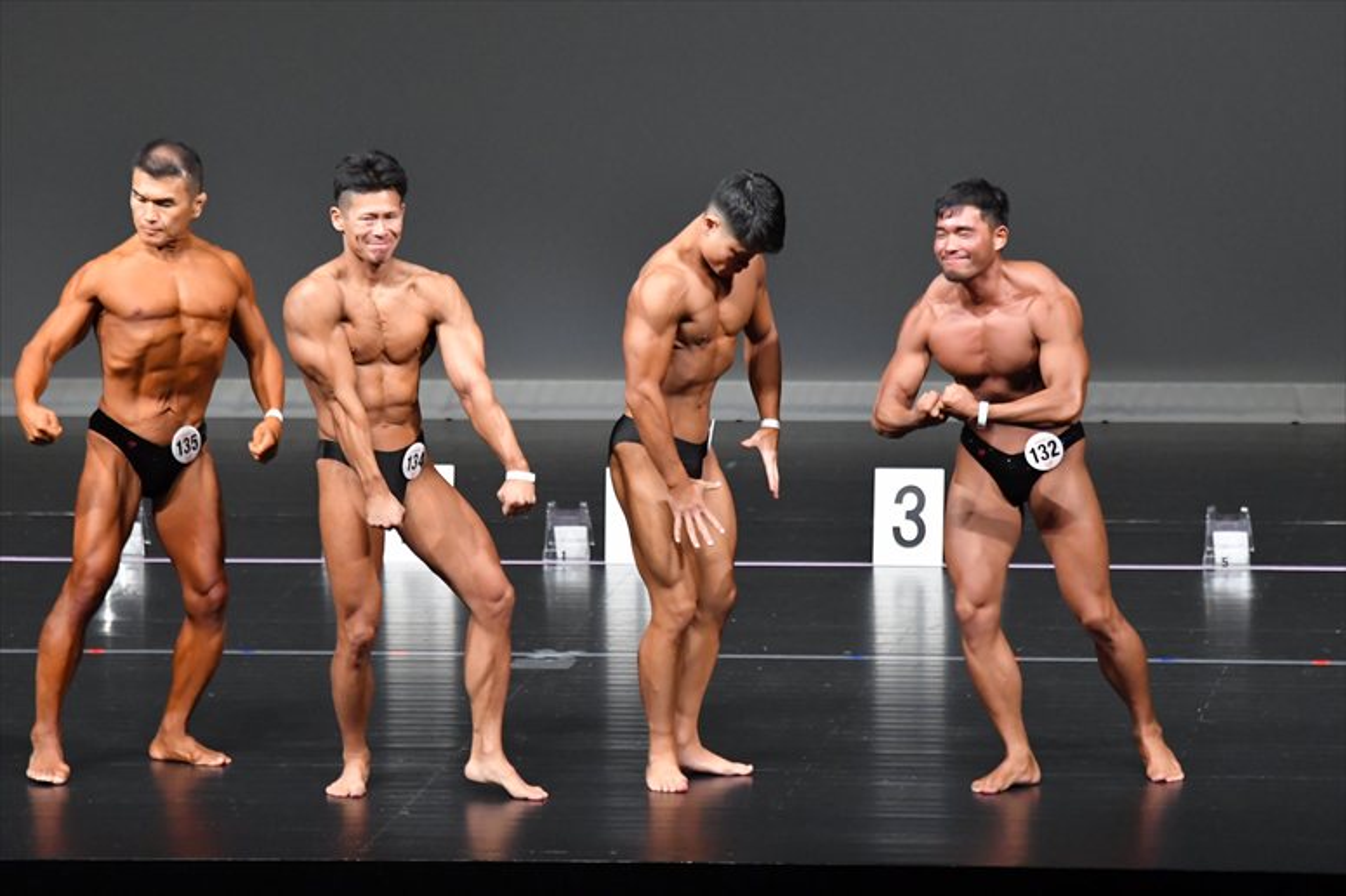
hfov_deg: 7.6
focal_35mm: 270
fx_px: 10090
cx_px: 673
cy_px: 448
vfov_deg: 5.1
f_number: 5.6
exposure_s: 1/400
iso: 5000
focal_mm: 180
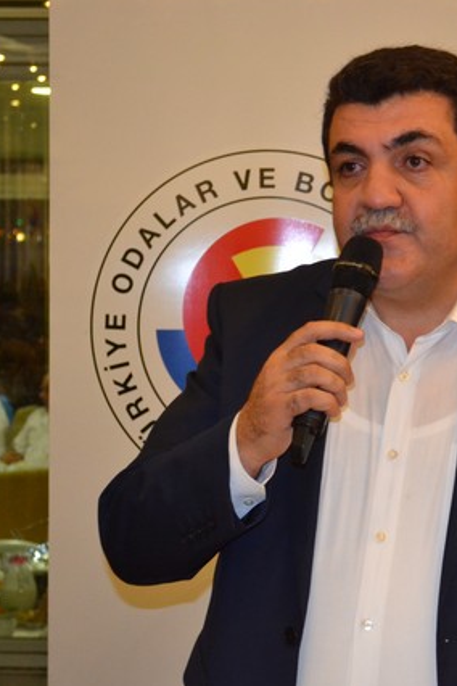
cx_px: 470
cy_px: 347
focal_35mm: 99
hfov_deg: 13.6
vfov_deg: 20.6
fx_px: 1885
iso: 2000
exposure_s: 1/60
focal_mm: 42
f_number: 5.3
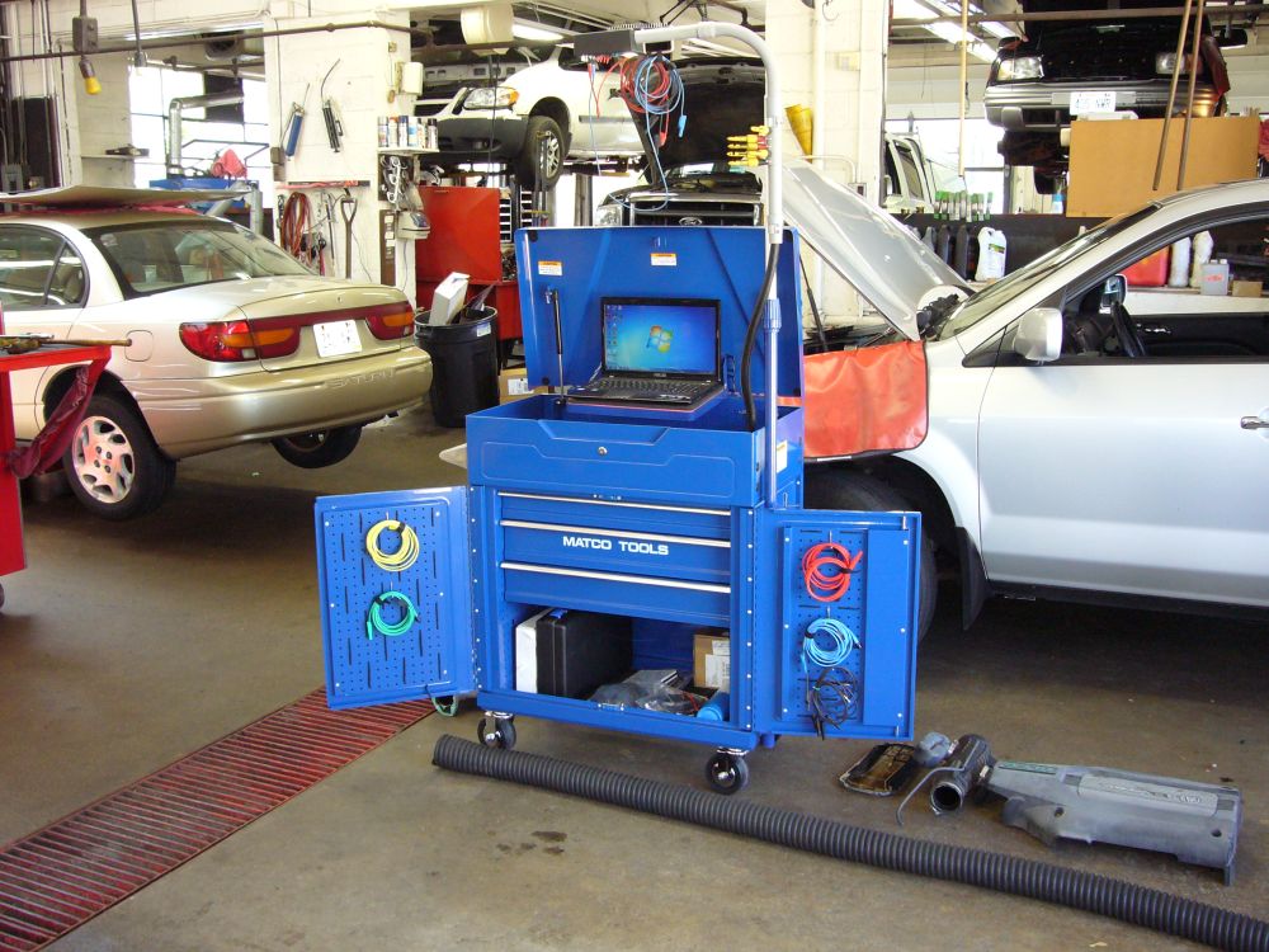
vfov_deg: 40.7
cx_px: 634
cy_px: 476
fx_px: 1283
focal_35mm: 35
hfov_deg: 52.6
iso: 160
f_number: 3
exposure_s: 1/30
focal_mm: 5.7
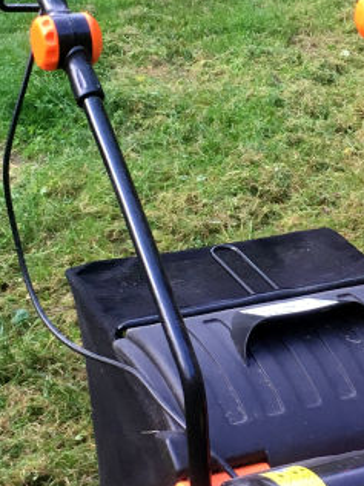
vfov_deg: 20.0
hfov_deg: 14.9
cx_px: 332
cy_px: 213
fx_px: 1374
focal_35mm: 98
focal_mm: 4.15
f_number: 2.2
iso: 25
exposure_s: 1/33
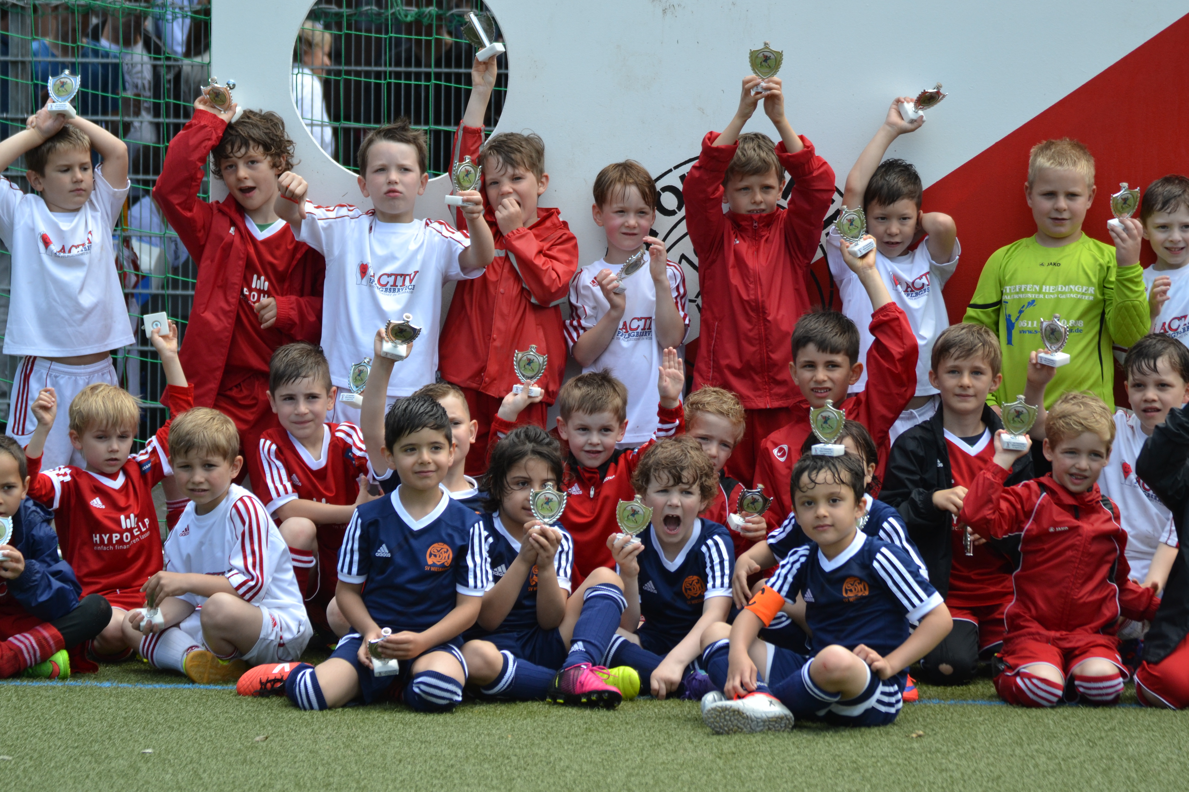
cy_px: 396
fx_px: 5449
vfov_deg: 8.3
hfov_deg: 12.5
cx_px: 594
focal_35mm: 165
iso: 400
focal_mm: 110
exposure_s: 1/800
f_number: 4.2
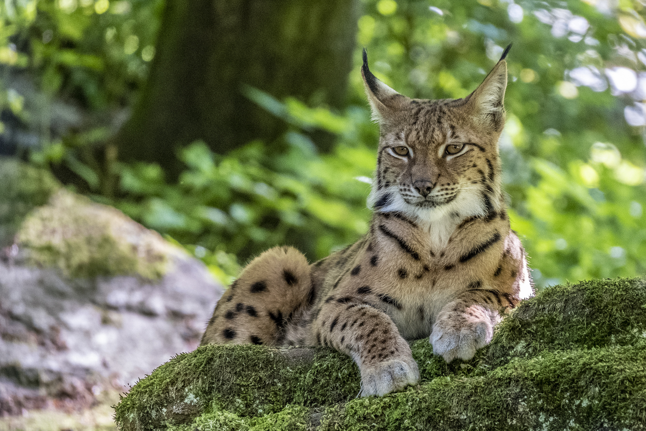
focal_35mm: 579
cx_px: 323
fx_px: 10389
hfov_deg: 3.6
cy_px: 216
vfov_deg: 2.4
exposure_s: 1/200
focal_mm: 386
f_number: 5.6
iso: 5000
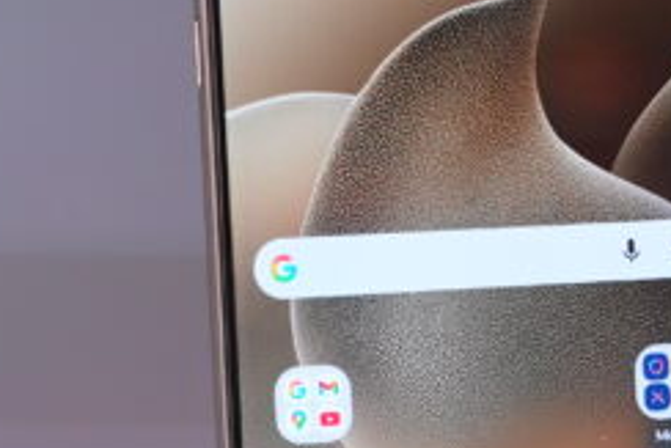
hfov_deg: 11.0
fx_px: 3450
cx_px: 751
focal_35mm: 185
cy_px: 280
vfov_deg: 7.4
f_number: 3.2
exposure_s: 1/60
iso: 1000
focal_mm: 44
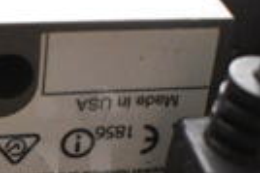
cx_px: -14
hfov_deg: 14.7
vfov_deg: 9.9
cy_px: 187
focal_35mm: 137
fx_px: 988
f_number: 3.8
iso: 3200
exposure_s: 1/60
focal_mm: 20
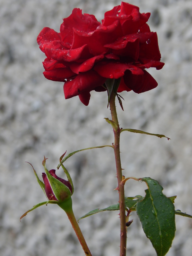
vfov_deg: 4.6
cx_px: 96
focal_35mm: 430
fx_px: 3180
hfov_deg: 3.5
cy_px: 128
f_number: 5.7
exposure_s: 1/250
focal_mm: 76.4
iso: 160
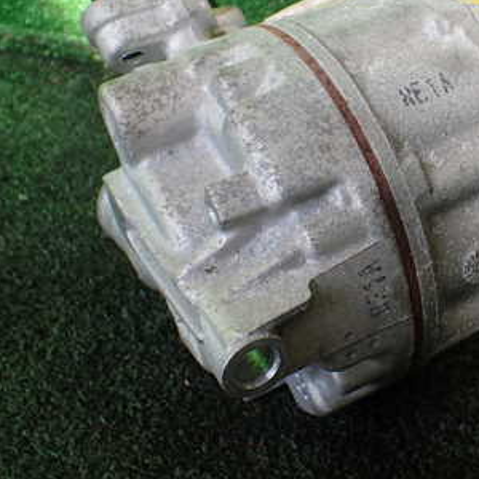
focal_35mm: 53
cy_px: 137
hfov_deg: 31.0
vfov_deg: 31.8
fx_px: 830
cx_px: 415
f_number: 2.3
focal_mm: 5.4
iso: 125
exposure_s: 1/125
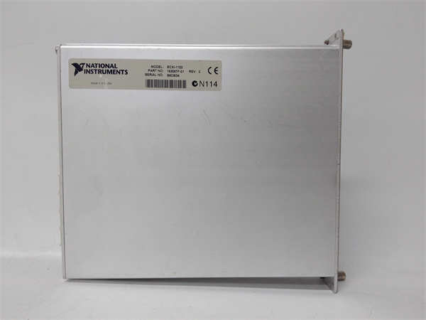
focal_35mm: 27
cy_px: 160
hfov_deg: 65.3
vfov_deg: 51.4
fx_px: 332
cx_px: 213
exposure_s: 1/33
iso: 139
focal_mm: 3.79
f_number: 2
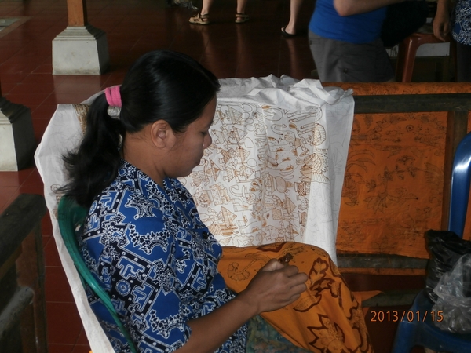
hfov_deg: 28.6
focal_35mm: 68
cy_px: 176
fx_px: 925
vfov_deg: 21.6
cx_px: 236
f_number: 4.7
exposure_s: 1/40
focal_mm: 12.1
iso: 200
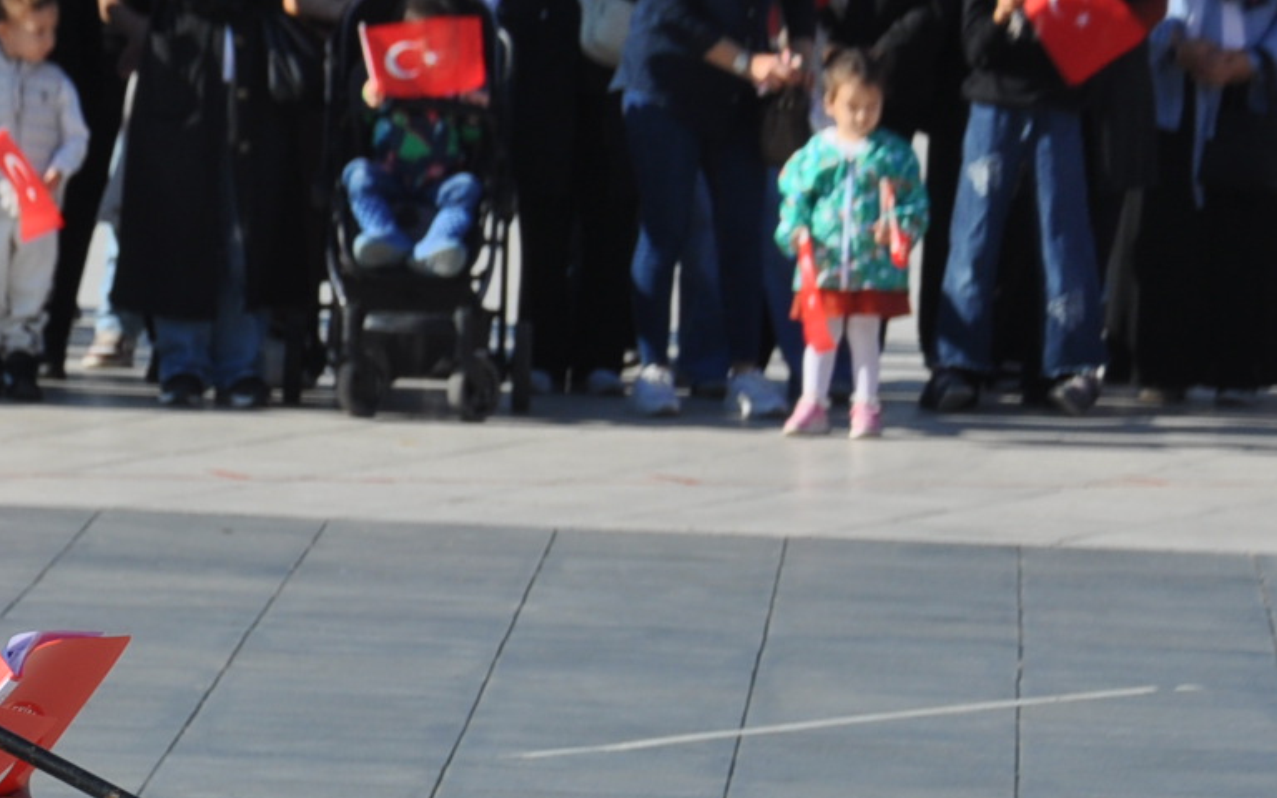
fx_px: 15571
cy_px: 677
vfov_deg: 2.9
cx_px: -146
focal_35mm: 447
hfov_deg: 4.7
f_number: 9
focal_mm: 105
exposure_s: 1/320
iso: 200
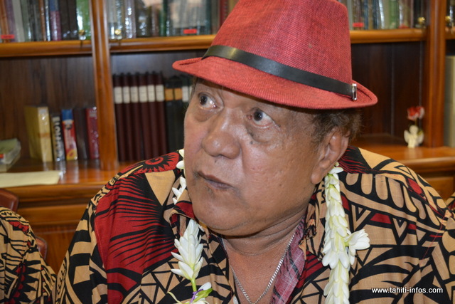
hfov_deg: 38.9
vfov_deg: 26.5
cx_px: 228
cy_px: 152
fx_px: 645
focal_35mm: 51
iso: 1000
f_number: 5
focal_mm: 34
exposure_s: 1/60
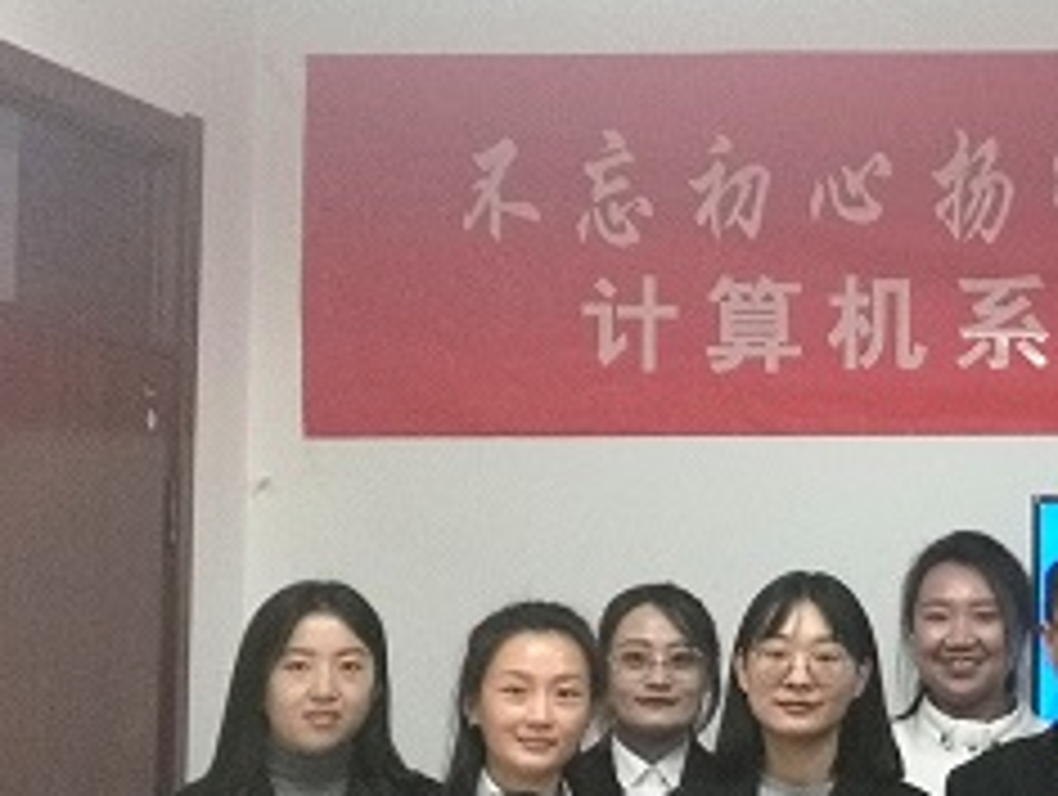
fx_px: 3459
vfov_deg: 13.1
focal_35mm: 113
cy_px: 578
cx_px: 1459
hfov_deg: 16.3
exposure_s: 1/33.3
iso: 200
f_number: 1.8
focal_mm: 4.75
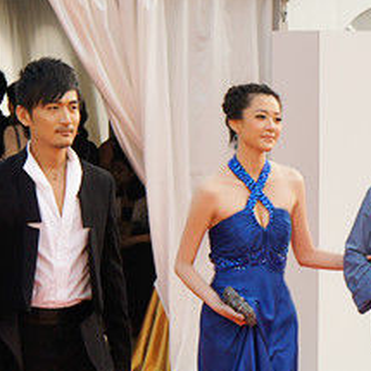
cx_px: 399
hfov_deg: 7.3
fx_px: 2874
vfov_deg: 7.4
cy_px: 276
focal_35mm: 237
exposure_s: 1/250
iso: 320
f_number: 6.3
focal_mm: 50
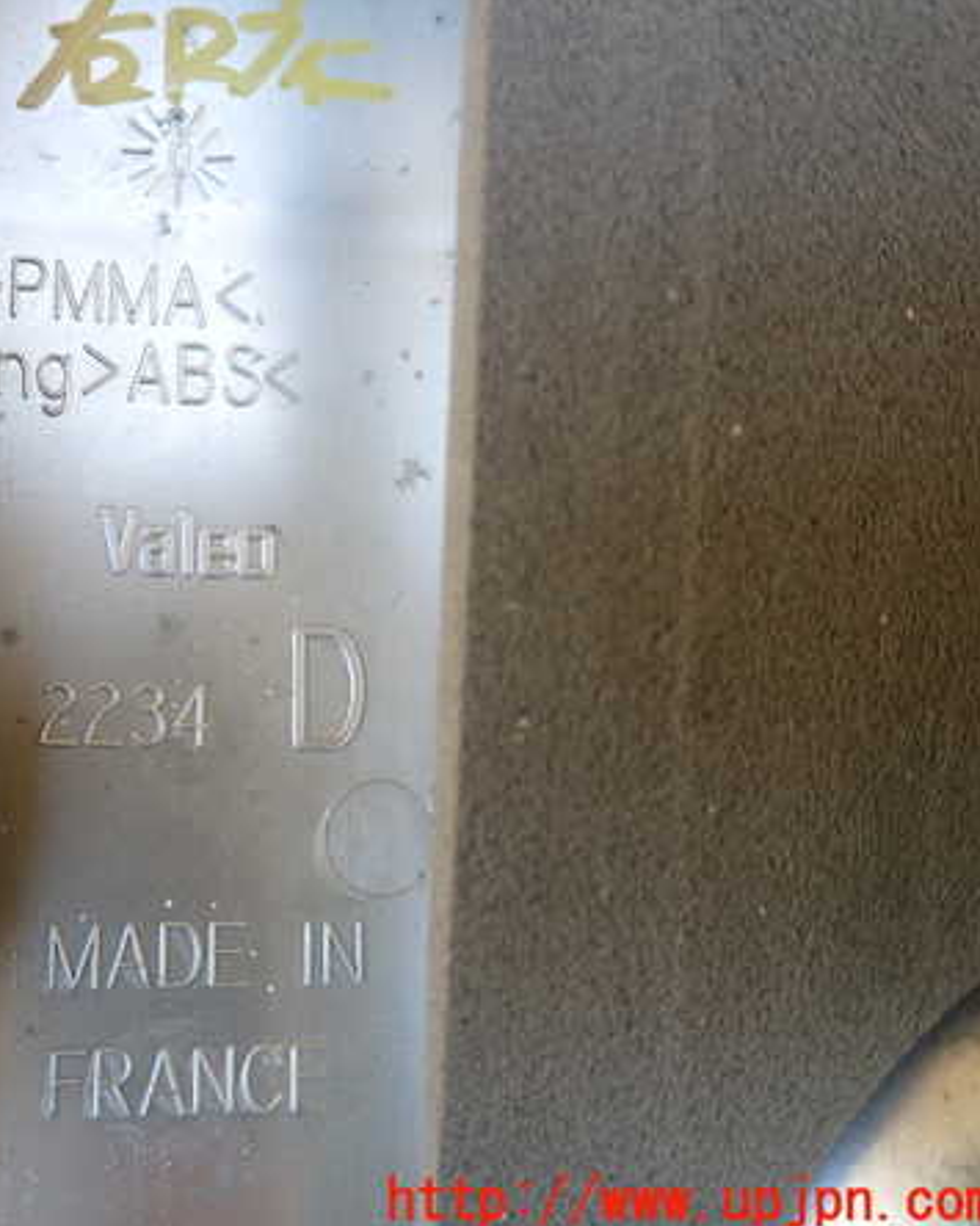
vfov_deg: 54.2
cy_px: 616
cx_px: 182
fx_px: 1197
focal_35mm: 33
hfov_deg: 42.3
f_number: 2
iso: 100
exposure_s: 1/60
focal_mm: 4.5
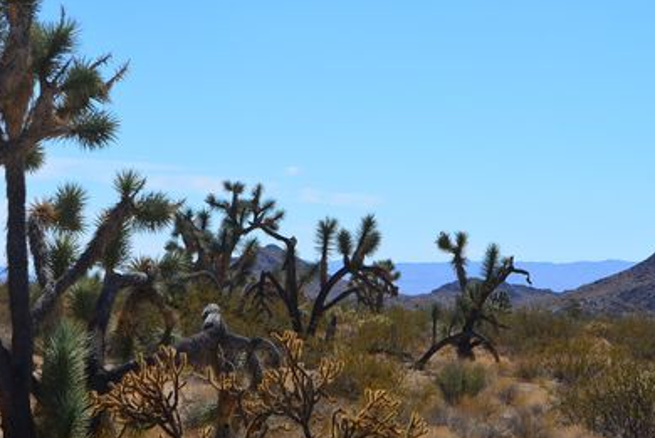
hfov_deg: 19.3
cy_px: 242
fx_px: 1924
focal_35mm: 106
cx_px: 408
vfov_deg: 13.0
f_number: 11
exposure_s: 1/500
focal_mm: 55
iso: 200
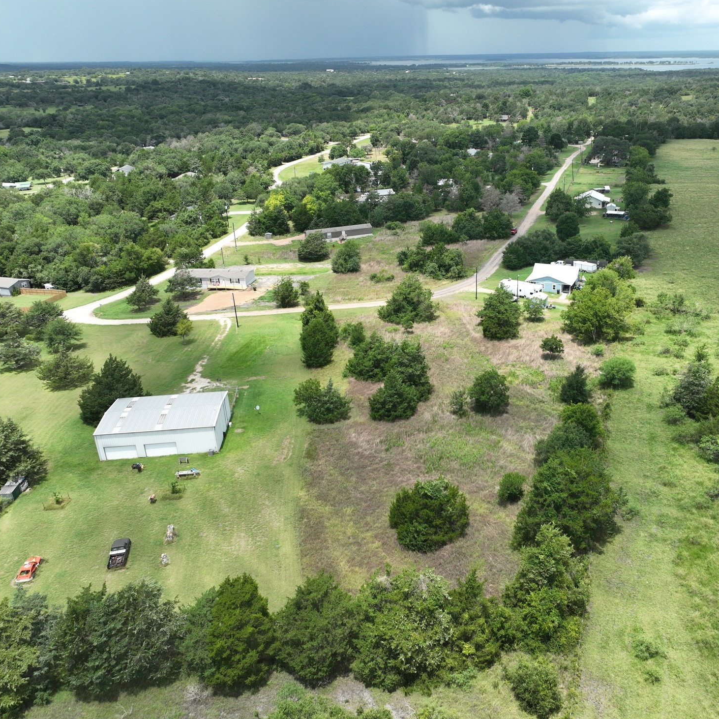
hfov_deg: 55.0
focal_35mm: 29
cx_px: 446
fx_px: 681
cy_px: 362
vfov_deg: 55.6
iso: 110
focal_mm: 12.29
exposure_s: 1/1250
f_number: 2.8
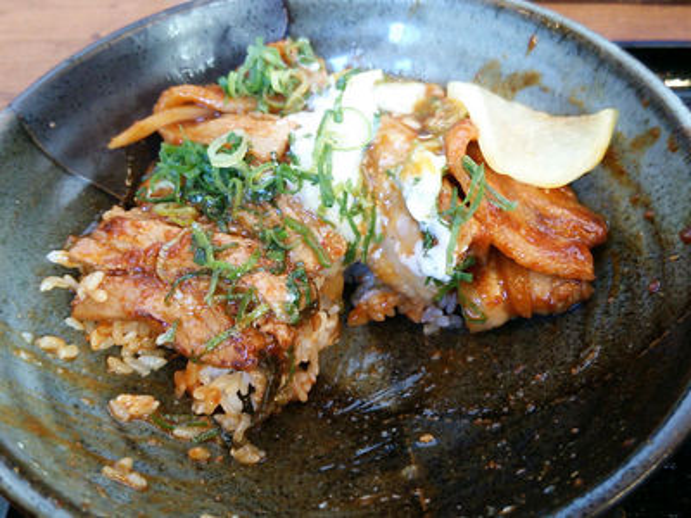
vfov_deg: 46.8
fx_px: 599
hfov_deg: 60.0
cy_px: 259
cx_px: 346
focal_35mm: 30
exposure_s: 1/33
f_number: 1.94
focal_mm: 4.06
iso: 160
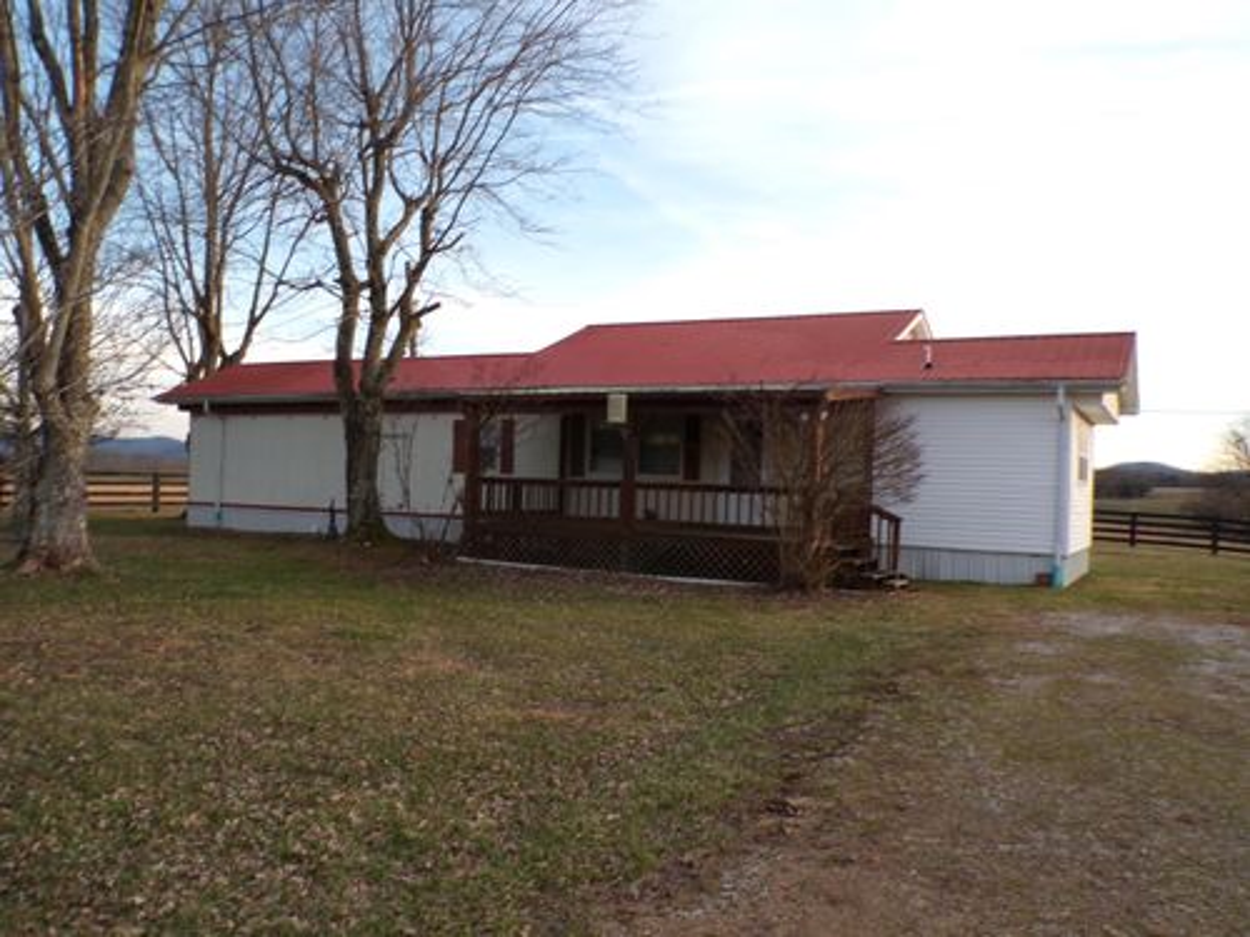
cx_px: 625
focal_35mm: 28
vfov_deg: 49.7
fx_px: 1011
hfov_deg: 63.4
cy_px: 468
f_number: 4.6
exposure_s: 1/105
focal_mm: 5
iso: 100
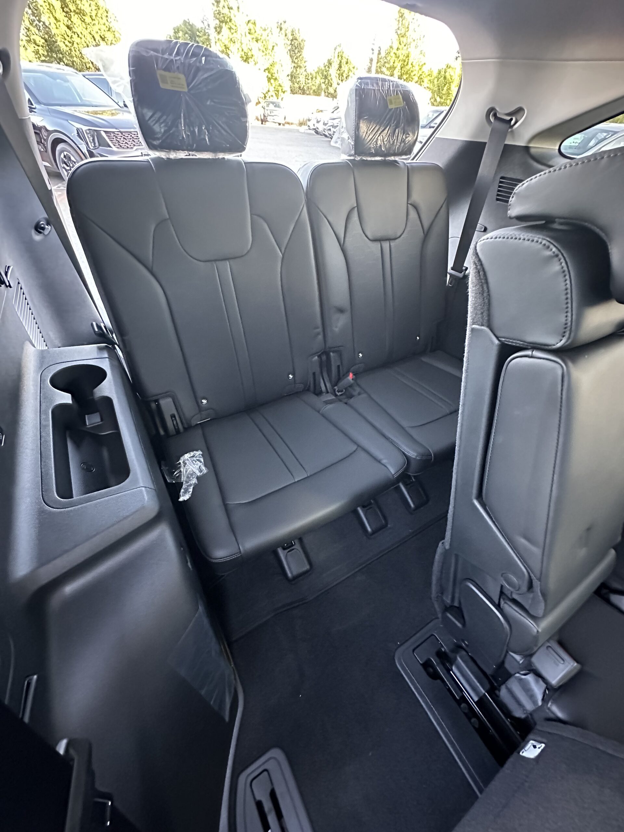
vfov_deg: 102.1
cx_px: 312
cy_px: 416
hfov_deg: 85.7
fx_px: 336
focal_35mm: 14
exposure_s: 1/36
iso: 1600
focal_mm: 2.22
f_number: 2.2
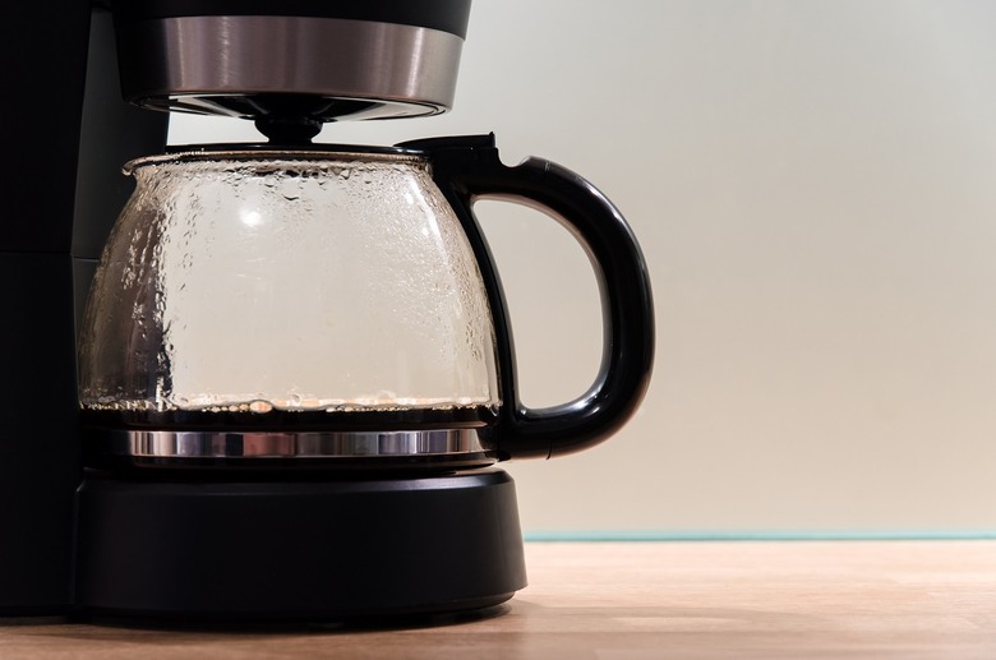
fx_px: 2568
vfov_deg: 14.6
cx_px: 498
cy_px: 330
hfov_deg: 21.9
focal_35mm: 93
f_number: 5.3
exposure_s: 1/8
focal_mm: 62
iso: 400
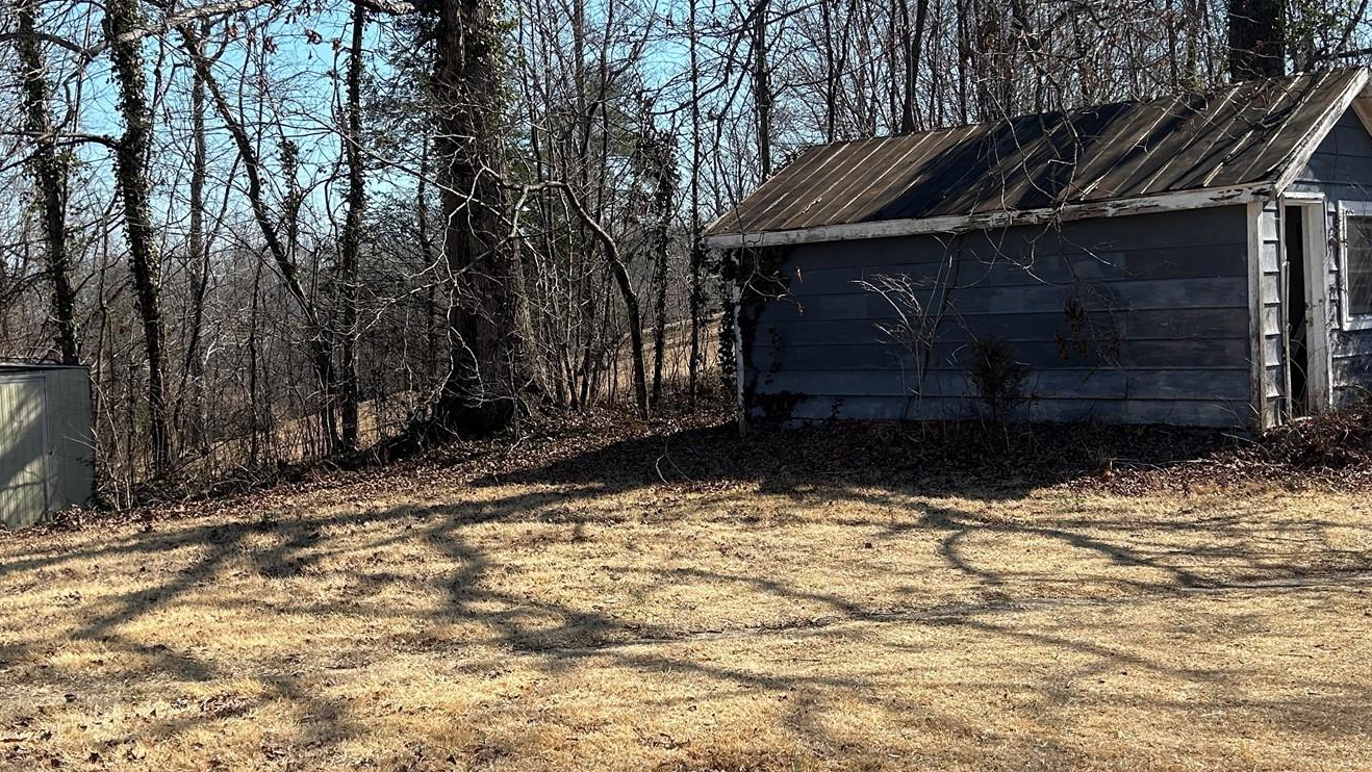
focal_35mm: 44
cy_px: 400
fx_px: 1601
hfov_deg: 46.4
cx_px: 688
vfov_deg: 27.1
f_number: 1.5
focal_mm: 5.7
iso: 50
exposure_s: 1/2404
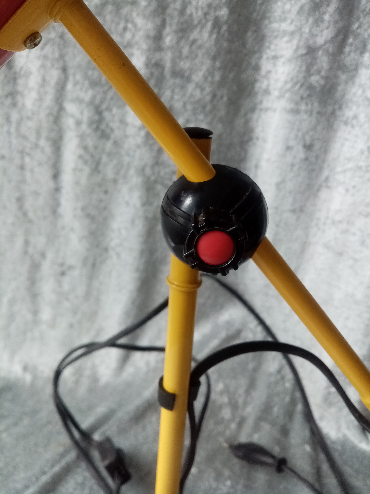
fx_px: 371
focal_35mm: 26
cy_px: 247
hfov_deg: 53.1
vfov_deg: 67.3
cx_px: 185
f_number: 1.8
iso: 107
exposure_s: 1/100
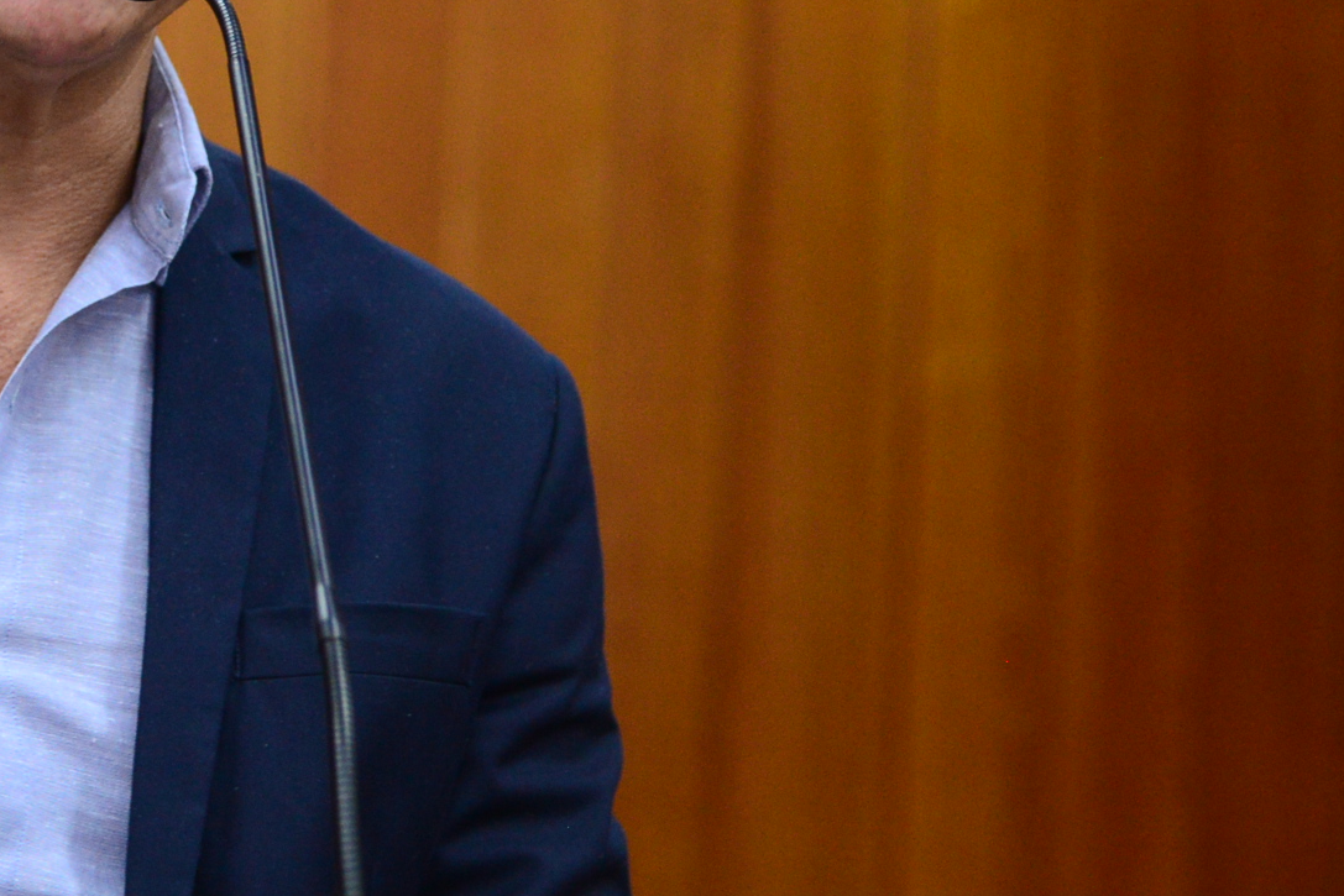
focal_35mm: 310
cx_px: 30
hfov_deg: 6.6
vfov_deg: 4.4
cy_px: 206
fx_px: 11574
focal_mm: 112
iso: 2000
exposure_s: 1/60
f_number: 4
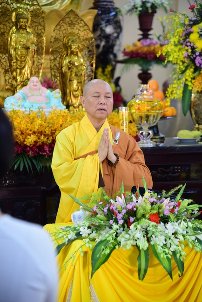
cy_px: 151
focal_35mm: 105
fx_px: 883
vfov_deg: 19.4
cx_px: 101
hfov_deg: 13.1
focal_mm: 105
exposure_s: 1/40
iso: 1000
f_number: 4
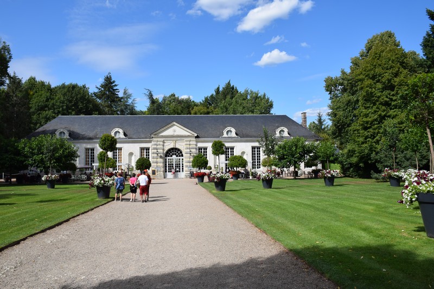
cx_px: 217
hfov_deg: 61.9
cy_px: 144
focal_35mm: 30
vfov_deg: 43.6
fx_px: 362
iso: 200
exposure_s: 1/400
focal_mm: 20
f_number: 10
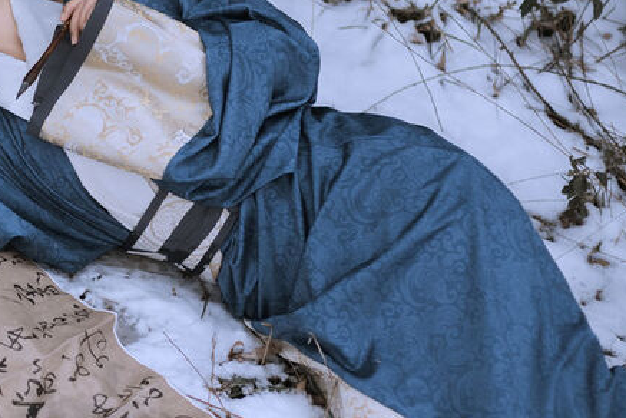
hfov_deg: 16.7
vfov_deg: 11.4
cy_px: 209
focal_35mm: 120
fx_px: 2088
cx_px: 10
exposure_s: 1/500
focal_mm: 50
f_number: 2
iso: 100
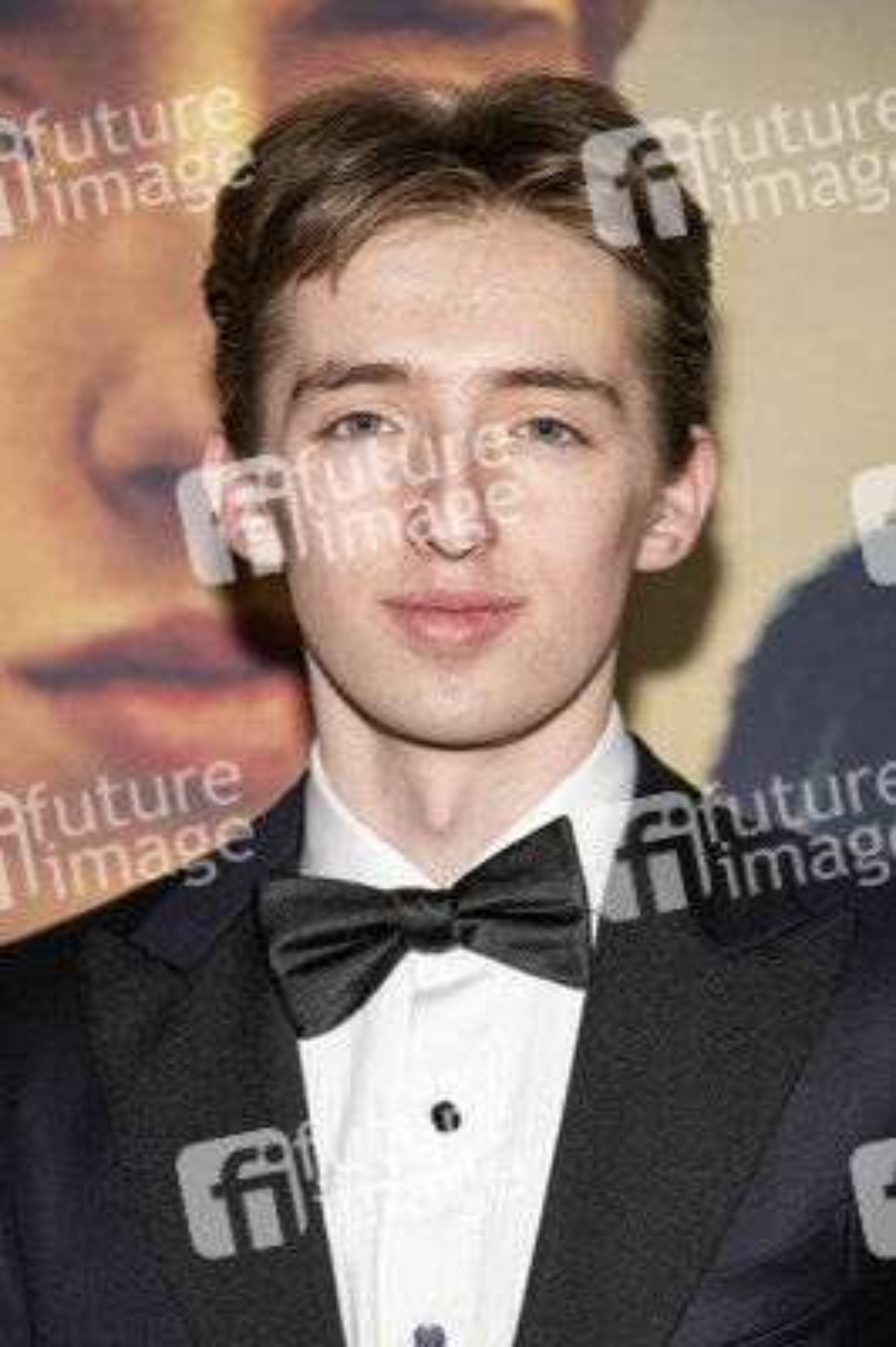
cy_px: 674
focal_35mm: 126
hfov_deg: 10.9
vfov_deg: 16.3
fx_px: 4712
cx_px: 448
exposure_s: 1/200
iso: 800
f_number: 4.5
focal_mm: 126
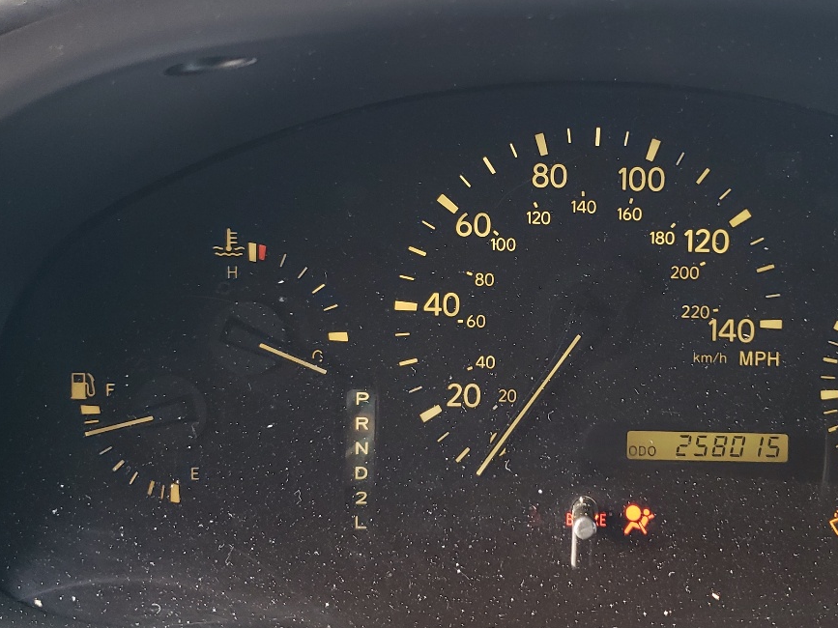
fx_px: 1162
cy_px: 276
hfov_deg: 39.2
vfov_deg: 30.2
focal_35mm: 48
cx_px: 552
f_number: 1.5
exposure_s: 1/50
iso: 79
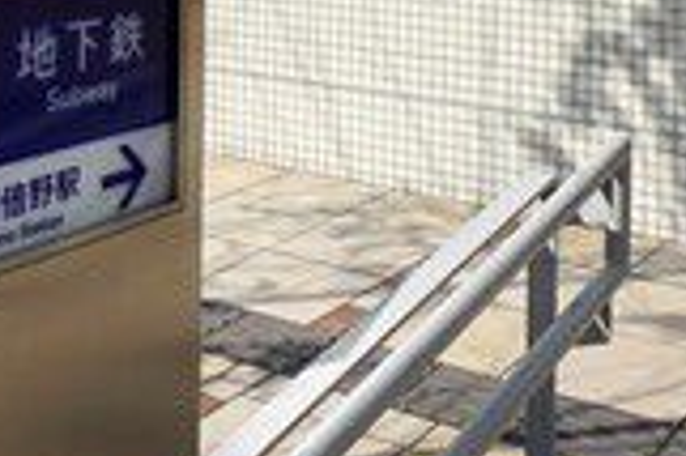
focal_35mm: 67
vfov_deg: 18.3
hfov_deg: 29.9
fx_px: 1275
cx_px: 226
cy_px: -196
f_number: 11
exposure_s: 1/320
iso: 100
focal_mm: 12
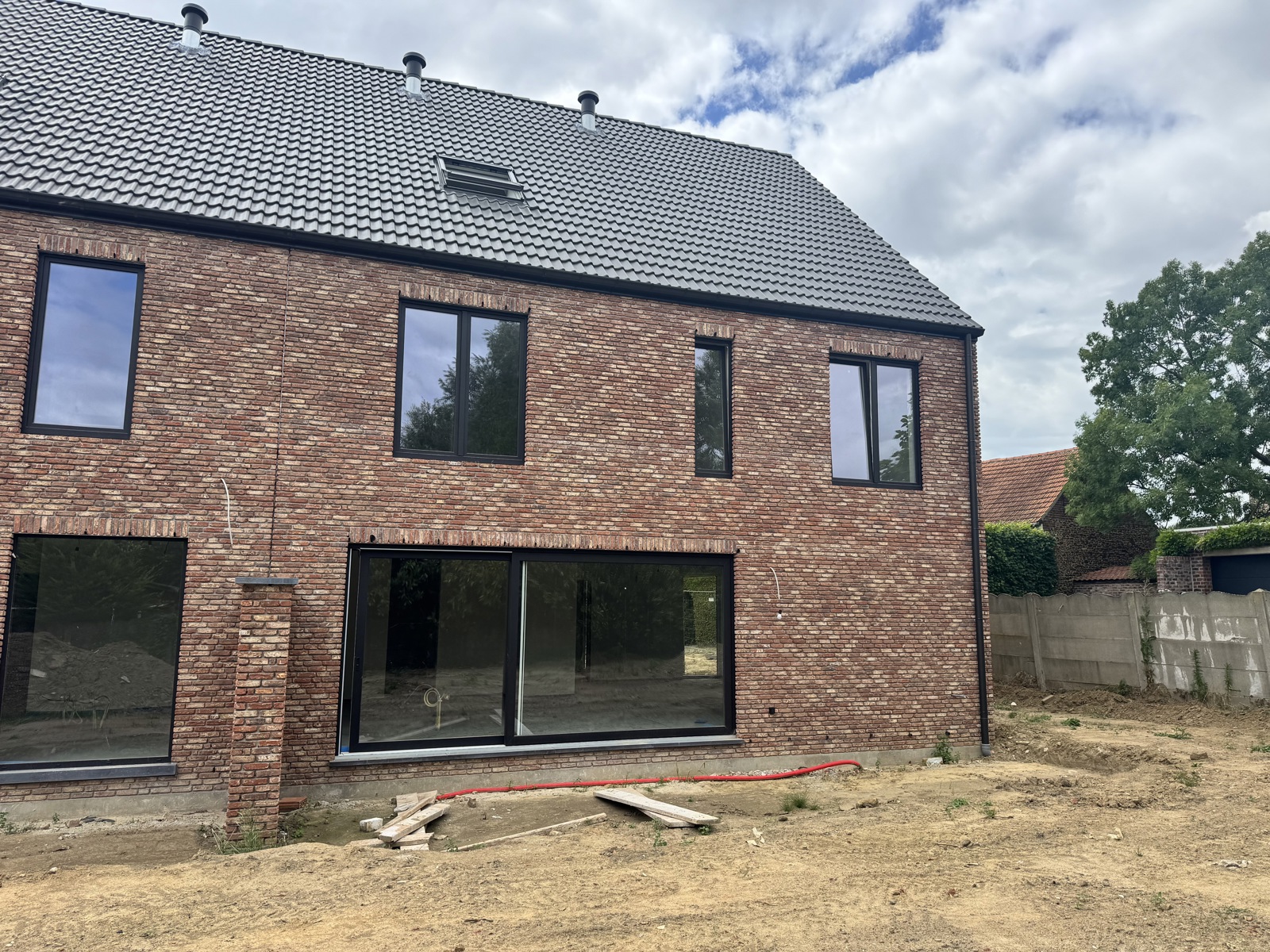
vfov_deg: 56.8
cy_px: 476
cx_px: 635
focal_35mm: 24
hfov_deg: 71.6
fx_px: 881
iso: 80
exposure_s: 1/2506
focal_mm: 6.76
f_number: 1.78
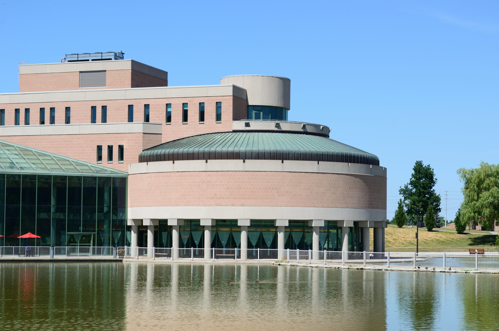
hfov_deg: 24.7
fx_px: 1141
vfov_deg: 16.5
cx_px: 250
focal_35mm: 82
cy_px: 166
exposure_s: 1/200
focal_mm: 55
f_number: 8
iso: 100
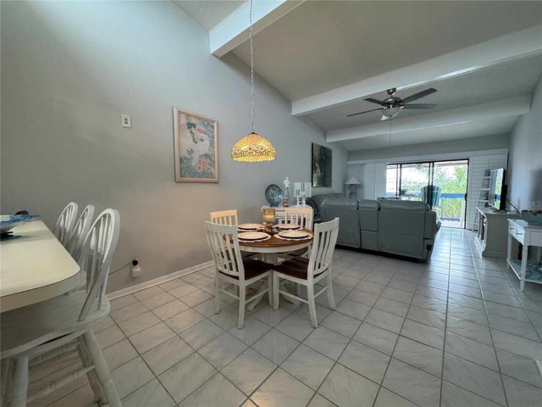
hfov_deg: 102.1
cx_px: 271
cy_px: 204
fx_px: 219
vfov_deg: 85.7
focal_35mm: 14
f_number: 2.2
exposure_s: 1/60
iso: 200
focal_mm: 2.22
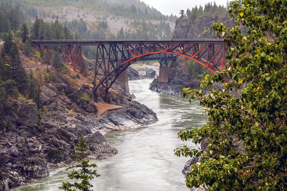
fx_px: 836
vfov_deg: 13.0
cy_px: 96
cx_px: 144
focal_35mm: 105
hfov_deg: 19.5
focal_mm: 70
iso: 1250
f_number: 4.5
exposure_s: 1/400
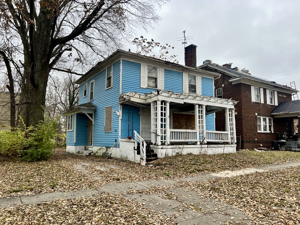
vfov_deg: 53.1
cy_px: 112
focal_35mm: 26
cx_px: 150
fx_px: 225
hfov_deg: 67.3
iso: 50
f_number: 1.5
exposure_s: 1/506
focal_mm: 5.7
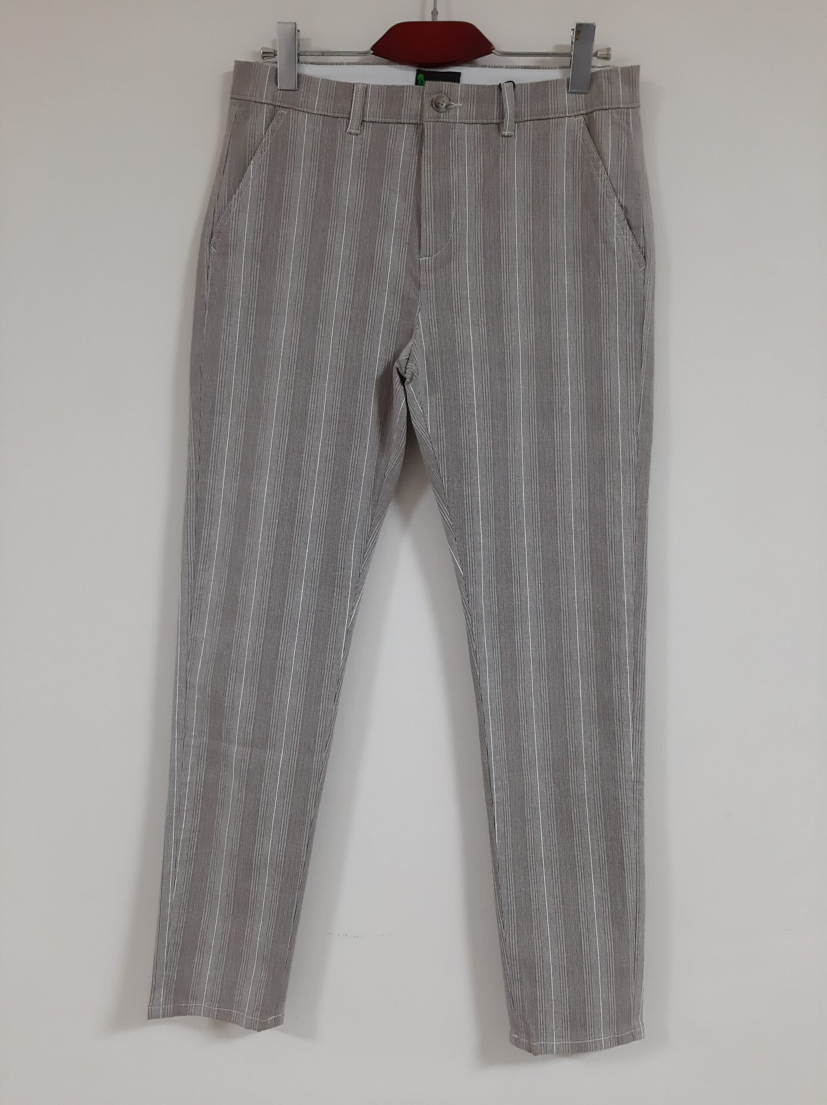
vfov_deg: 67.3
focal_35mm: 26
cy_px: 552
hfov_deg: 53.0
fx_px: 829
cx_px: 414
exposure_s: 1/50
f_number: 1.7
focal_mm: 3.93
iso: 250
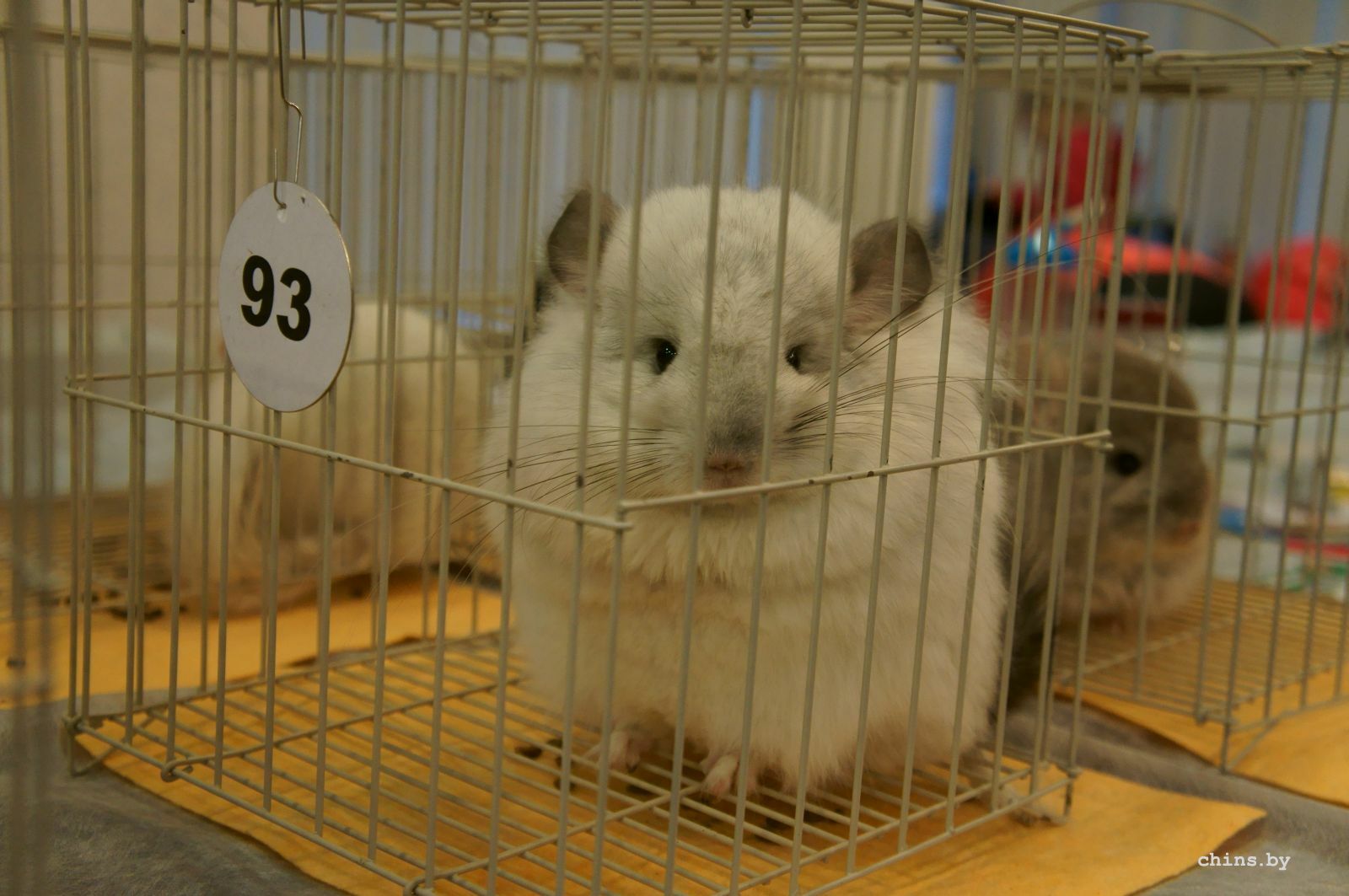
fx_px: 1797
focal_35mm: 48
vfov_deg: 28.0
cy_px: 448
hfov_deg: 41.2
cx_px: 674
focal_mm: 32
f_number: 4
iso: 1000
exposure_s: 1/60
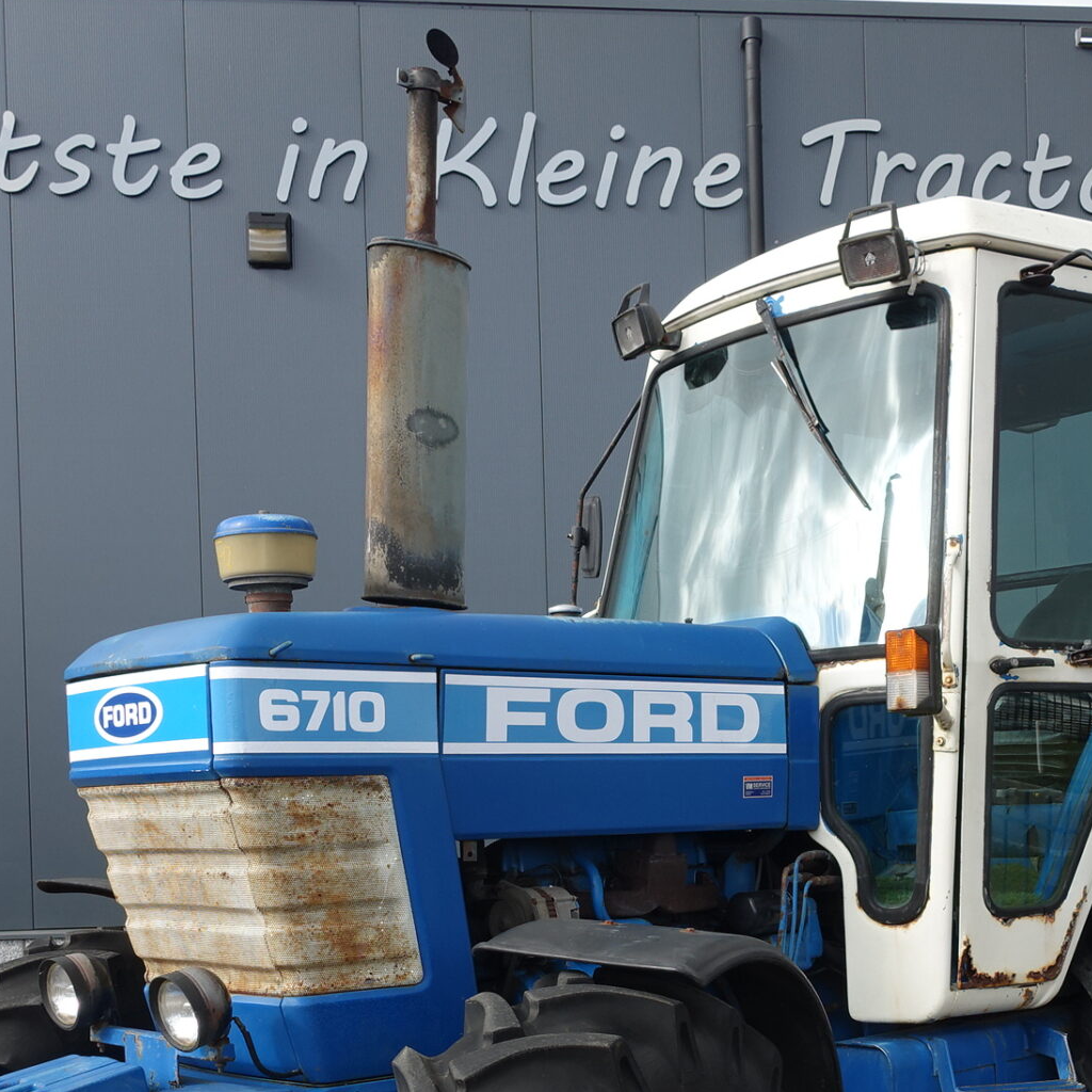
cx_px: 695
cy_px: 887
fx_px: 1820
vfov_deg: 32.4
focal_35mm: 51
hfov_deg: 33.2
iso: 125
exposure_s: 1/125
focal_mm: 8.8
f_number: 5.6
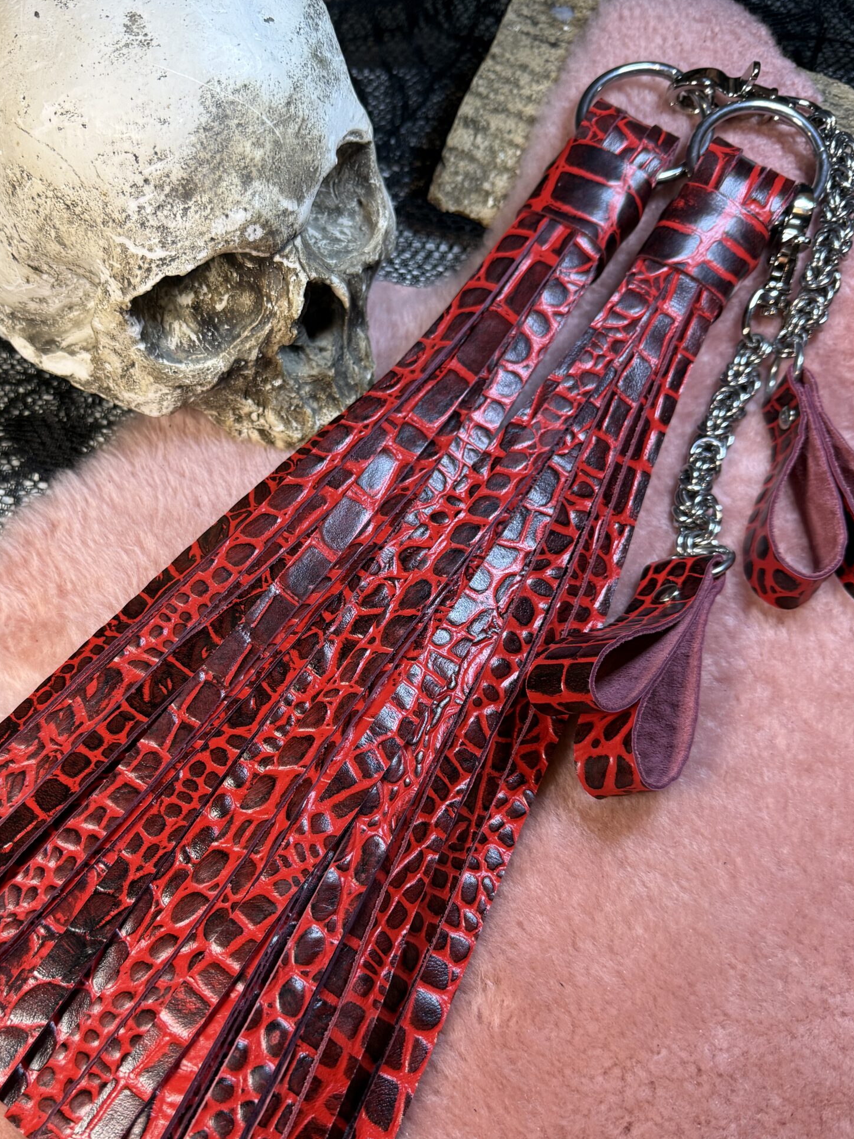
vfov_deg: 56.7
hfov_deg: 43.7
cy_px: 631
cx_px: 302
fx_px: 1053
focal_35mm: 32
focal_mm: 6.76
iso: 125
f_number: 1.78
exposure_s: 1/50
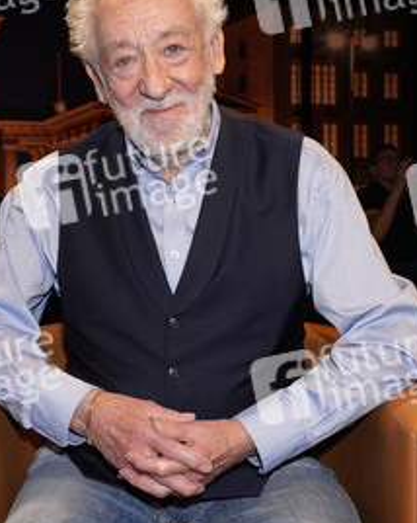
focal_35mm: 42
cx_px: 173
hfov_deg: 35.5
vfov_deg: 43.8
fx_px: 649
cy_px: 281
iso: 1250
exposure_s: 1/60
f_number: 8
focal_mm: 30
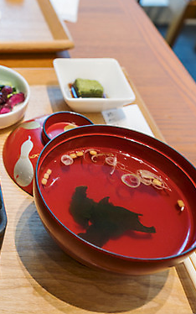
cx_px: -41
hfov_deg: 23.9
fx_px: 418
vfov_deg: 41.0
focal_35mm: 49
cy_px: 152
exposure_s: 1/2.5
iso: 100
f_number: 5.6
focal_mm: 30
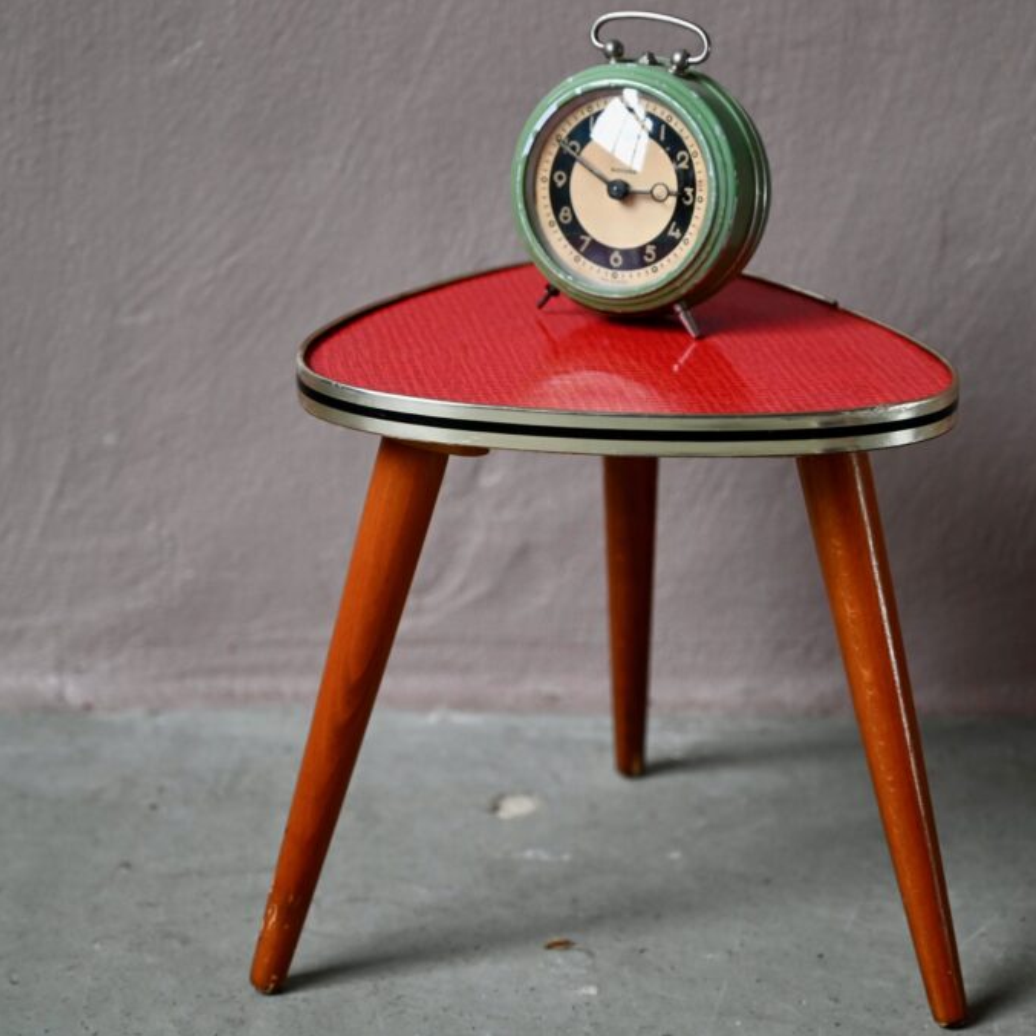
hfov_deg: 21.4
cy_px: 522
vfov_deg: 21.4
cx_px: 609
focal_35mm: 81
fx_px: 2743
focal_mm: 63
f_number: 4
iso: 900
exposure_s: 1/60
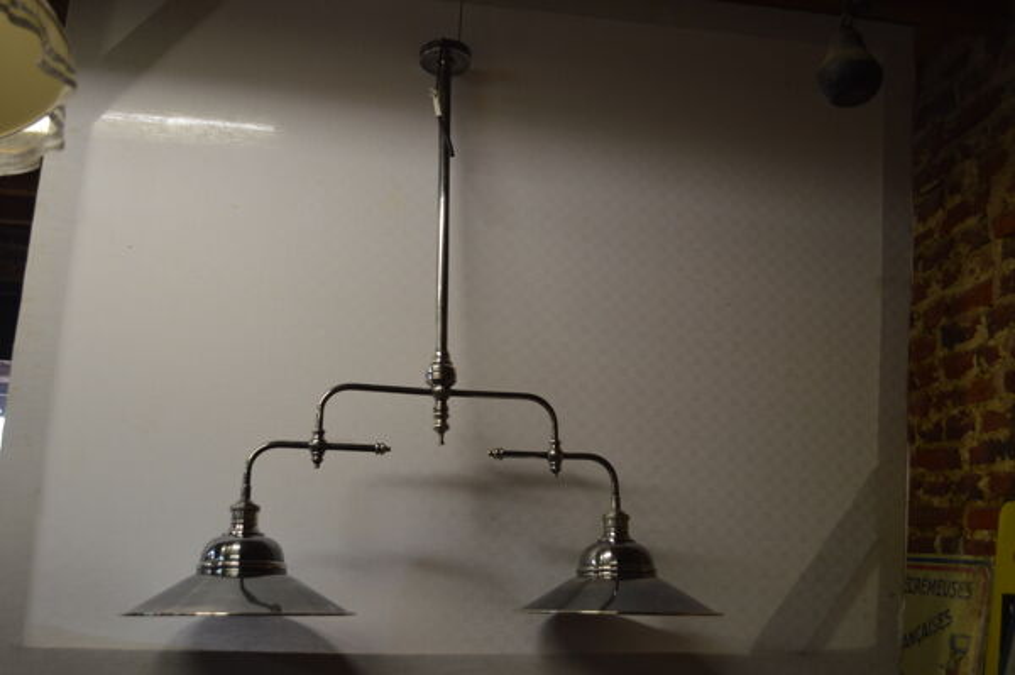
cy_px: 338
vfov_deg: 39.9
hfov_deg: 57.3
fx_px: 930
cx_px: 508
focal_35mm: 33
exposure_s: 1/50
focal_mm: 22
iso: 400
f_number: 4
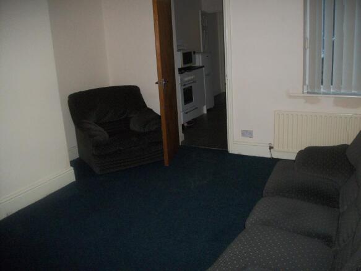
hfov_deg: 56.8
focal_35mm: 32
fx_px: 334
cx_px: 180
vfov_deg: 44.1
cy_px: 136
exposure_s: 1/30
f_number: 2.9
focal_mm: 5.7
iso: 250
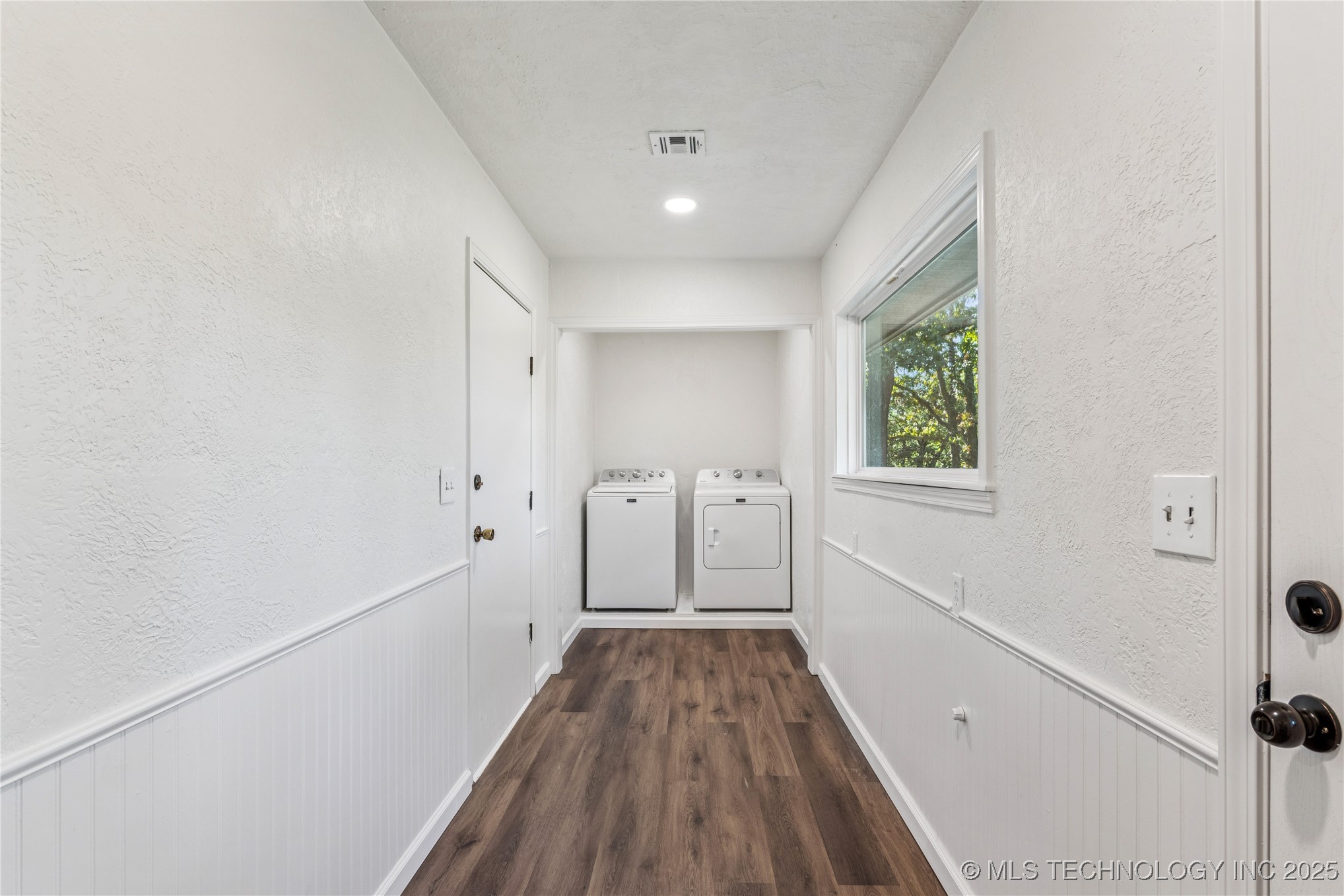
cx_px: 672
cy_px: 448
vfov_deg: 70.4
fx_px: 635
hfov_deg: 93.3
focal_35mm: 17
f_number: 7.1
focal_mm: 17
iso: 640
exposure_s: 1/40
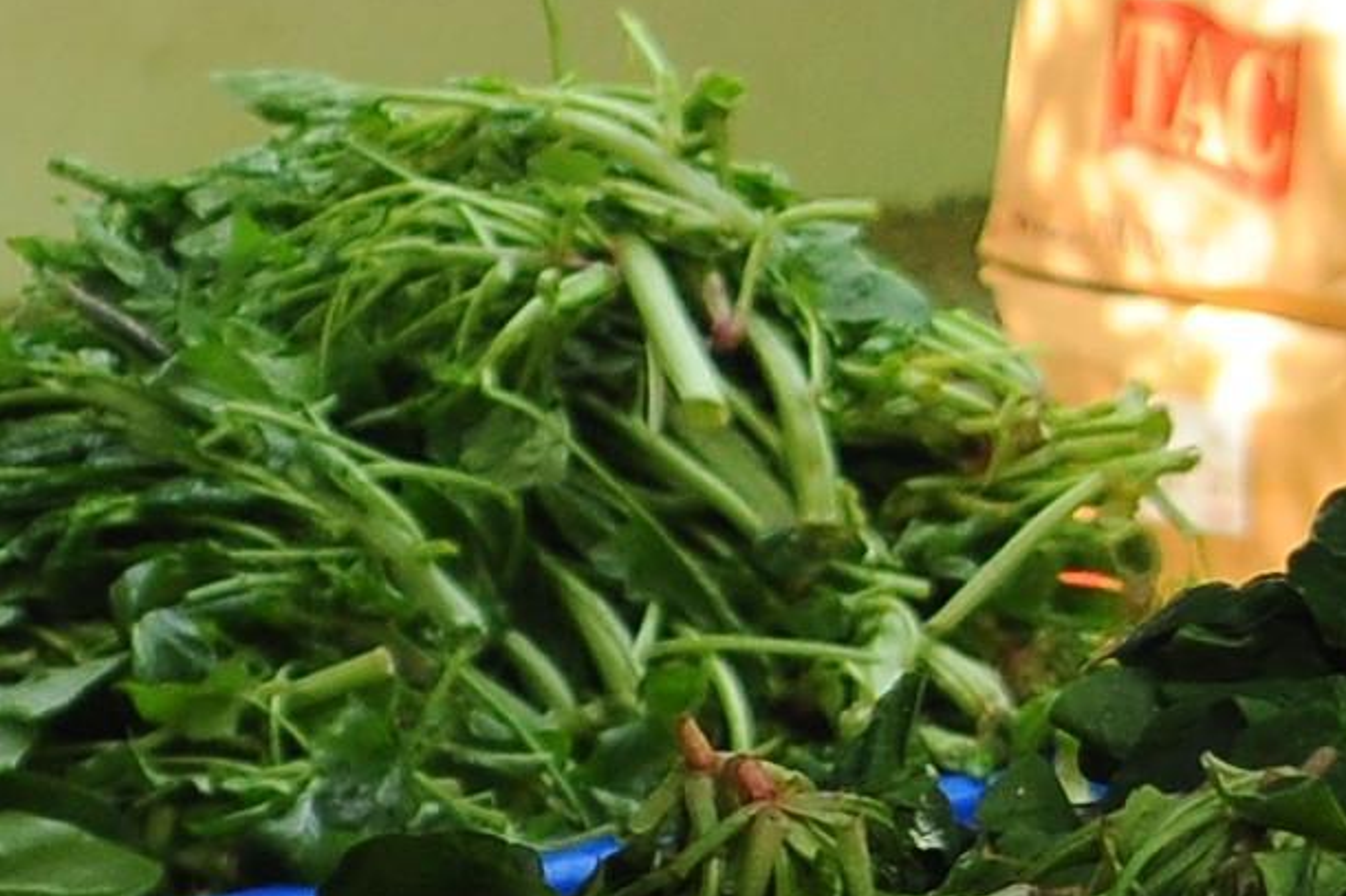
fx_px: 13530
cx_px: -848
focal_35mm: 362
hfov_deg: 5.6
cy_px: 535
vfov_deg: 3.8
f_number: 4.2
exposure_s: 1/250
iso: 640
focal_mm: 52
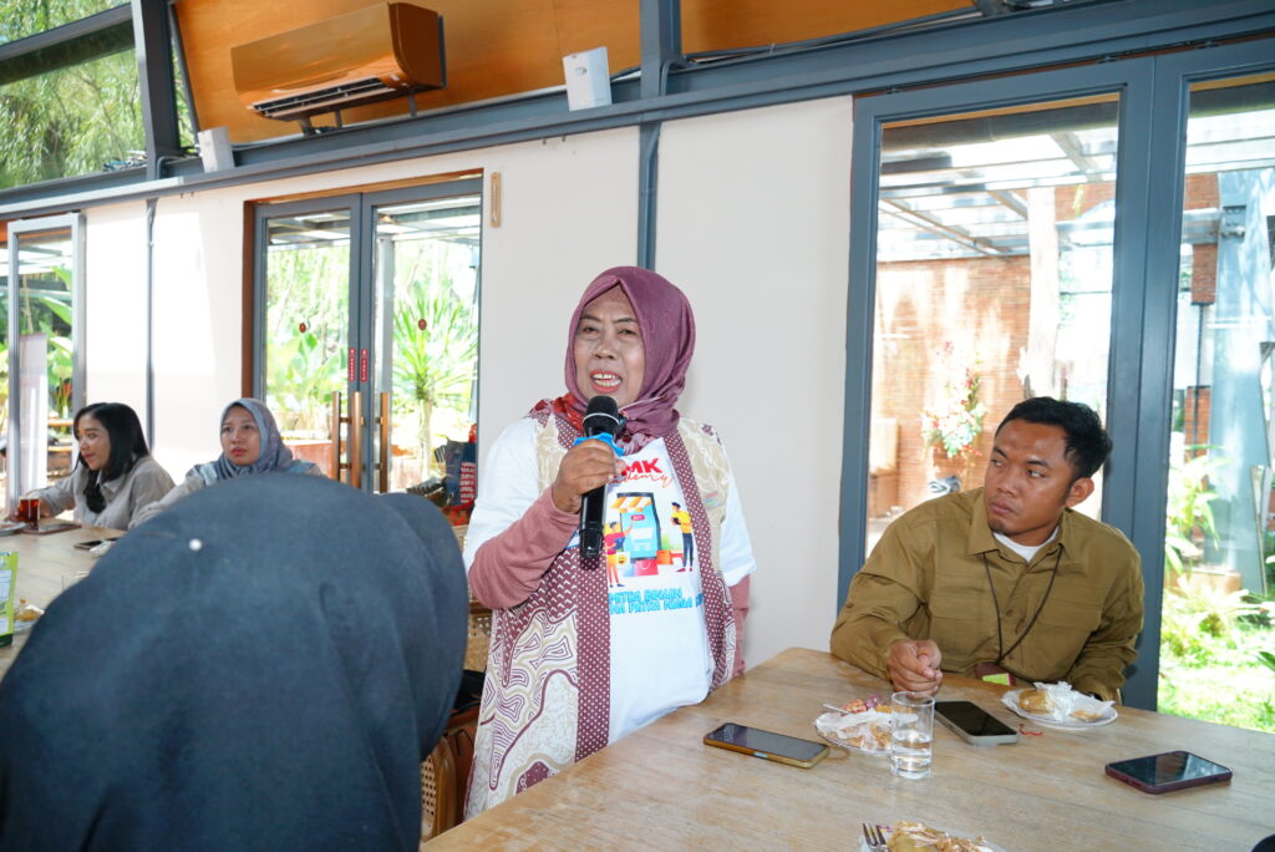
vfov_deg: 48.0
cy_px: 426
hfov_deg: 67.4
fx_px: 957
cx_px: 638
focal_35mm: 27
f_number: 4
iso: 400
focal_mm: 18
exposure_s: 1/100
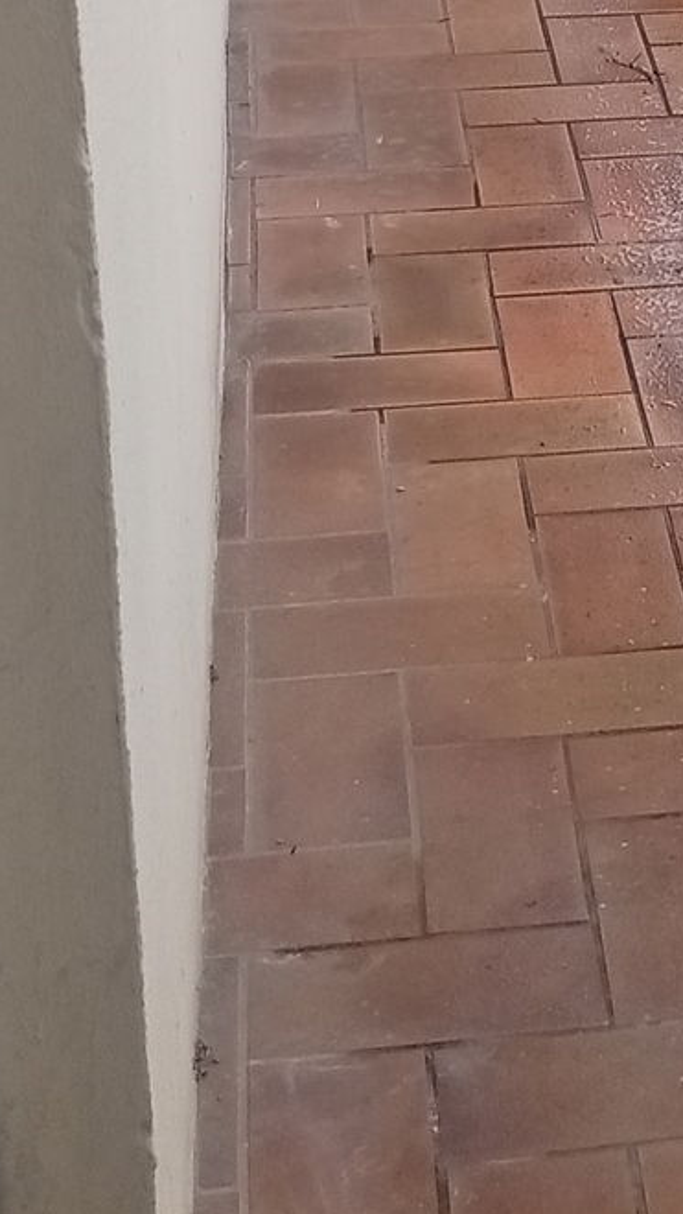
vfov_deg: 21.7
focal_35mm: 95
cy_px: 40
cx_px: 897
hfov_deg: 12.4
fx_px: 3057
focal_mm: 3.84
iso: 157
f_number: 1.8
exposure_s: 1/50
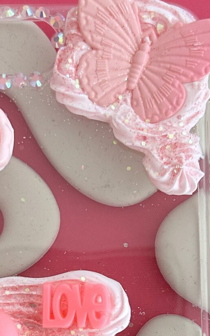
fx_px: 778
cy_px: 290
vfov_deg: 23.8
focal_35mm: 85
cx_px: 85
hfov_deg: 15.4
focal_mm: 5.7
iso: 125
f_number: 1.5
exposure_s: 1/120
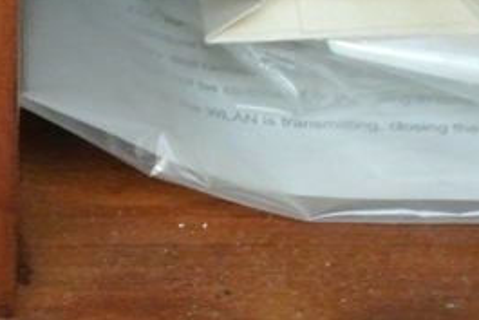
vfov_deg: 12.2
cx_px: -103
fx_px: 1358
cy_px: 596
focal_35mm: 102
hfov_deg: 18.9
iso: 3200
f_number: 3.5
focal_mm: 10
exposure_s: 1/8
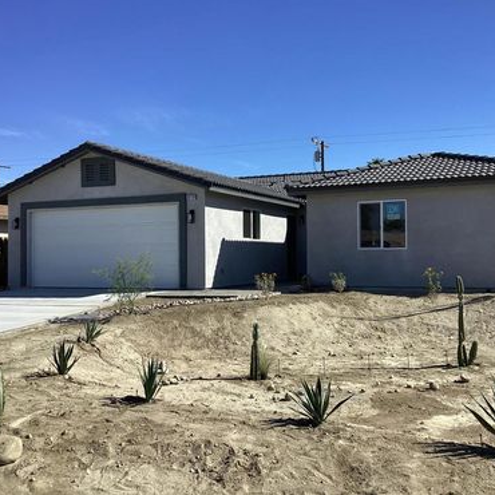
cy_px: 245
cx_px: 262
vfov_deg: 44.9
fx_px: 599
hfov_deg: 44.9
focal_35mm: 37
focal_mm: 3.3
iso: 25
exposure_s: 1/1508
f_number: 2.4
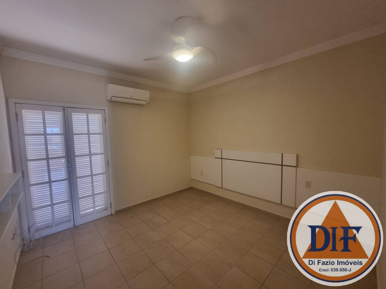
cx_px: 193
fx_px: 145
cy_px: 144
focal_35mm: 13
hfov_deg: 106.2
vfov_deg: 89.9
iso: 320
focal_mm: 2.2
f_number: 2.2
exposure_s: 1/60
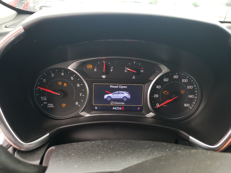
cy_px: 86
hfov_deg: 67.3
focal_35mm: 26
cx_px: 116
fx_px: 174
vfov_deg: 53.1
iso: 73
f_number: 1.5
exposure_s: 1/120
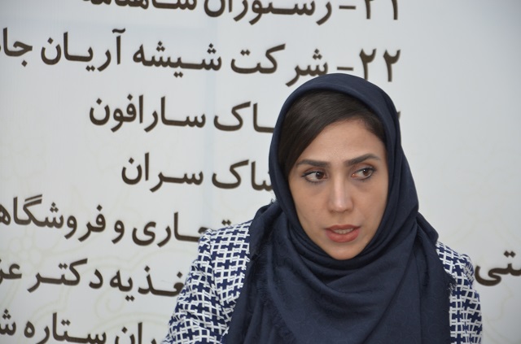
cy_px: 172
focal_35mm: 158
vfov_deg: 8.7
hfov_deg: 13.1
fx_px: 2273
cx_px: 260
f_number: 5.6
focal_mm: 105
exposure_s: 1/15
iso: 400
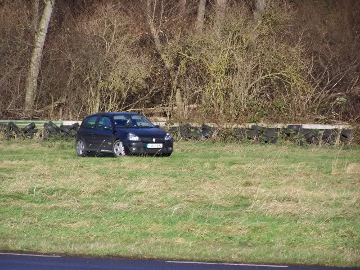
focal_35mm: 239
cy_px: 135
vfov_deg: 6.2
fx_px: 2486
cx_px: 180
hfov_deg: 8.3
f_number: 3.2
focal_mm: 39.6
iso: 64
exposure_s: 1/500
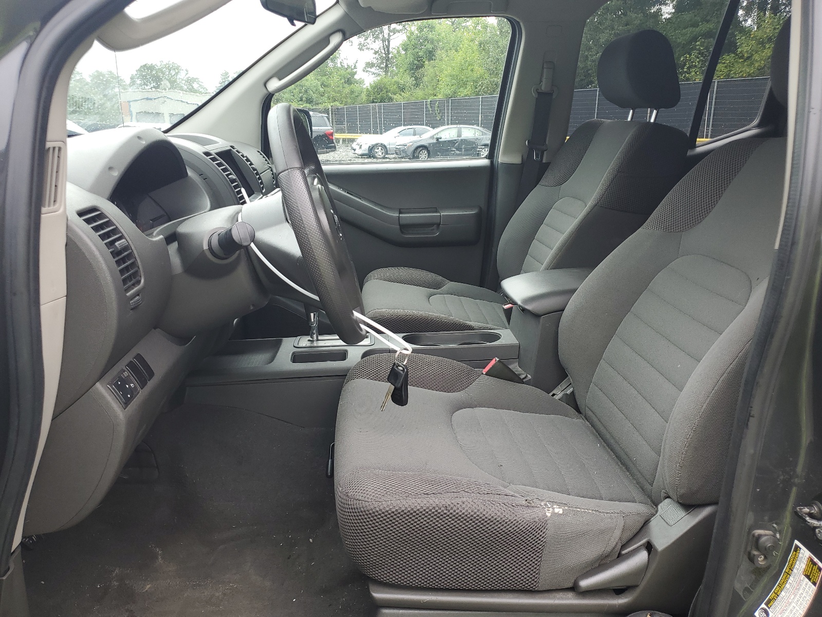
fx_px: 617
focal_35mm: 26
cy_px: 308
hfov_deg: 67.3
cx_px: 411
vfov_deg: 53.1
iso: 50
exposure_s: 1/227
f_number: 1.5
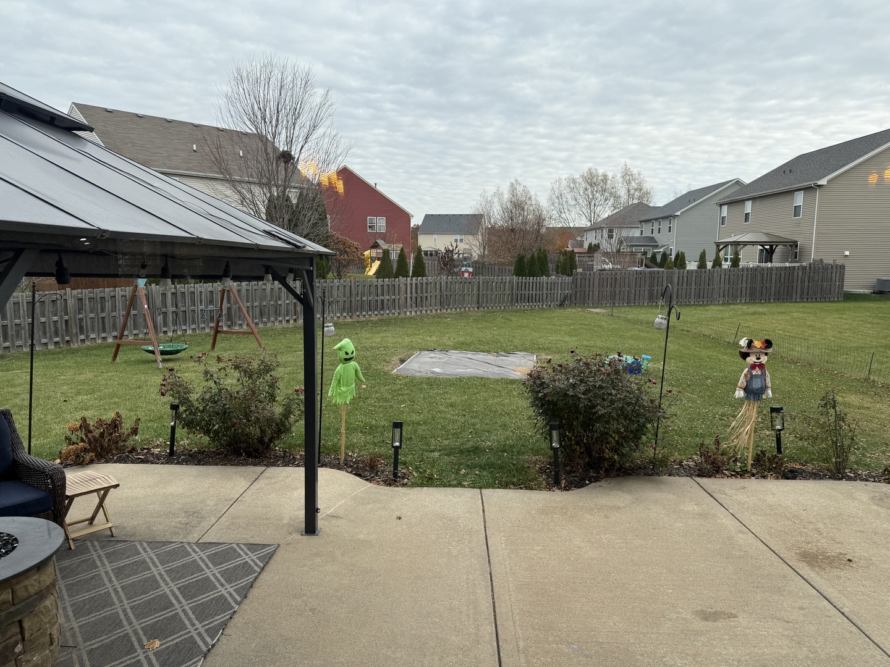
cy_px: 334
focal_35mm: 24
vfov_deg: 56.8
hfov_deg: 71.6
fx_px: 617
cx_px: 445
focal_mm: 6.76
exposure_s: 1/1385
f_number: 1.78
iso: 80
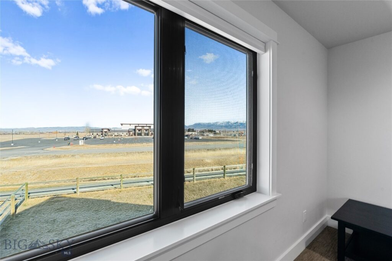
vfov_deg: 73.8
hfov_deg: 96.7
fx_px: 174
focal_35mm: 16
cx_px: 196
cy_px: 130
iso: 320
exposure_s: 1/30
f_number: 9
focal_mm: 16
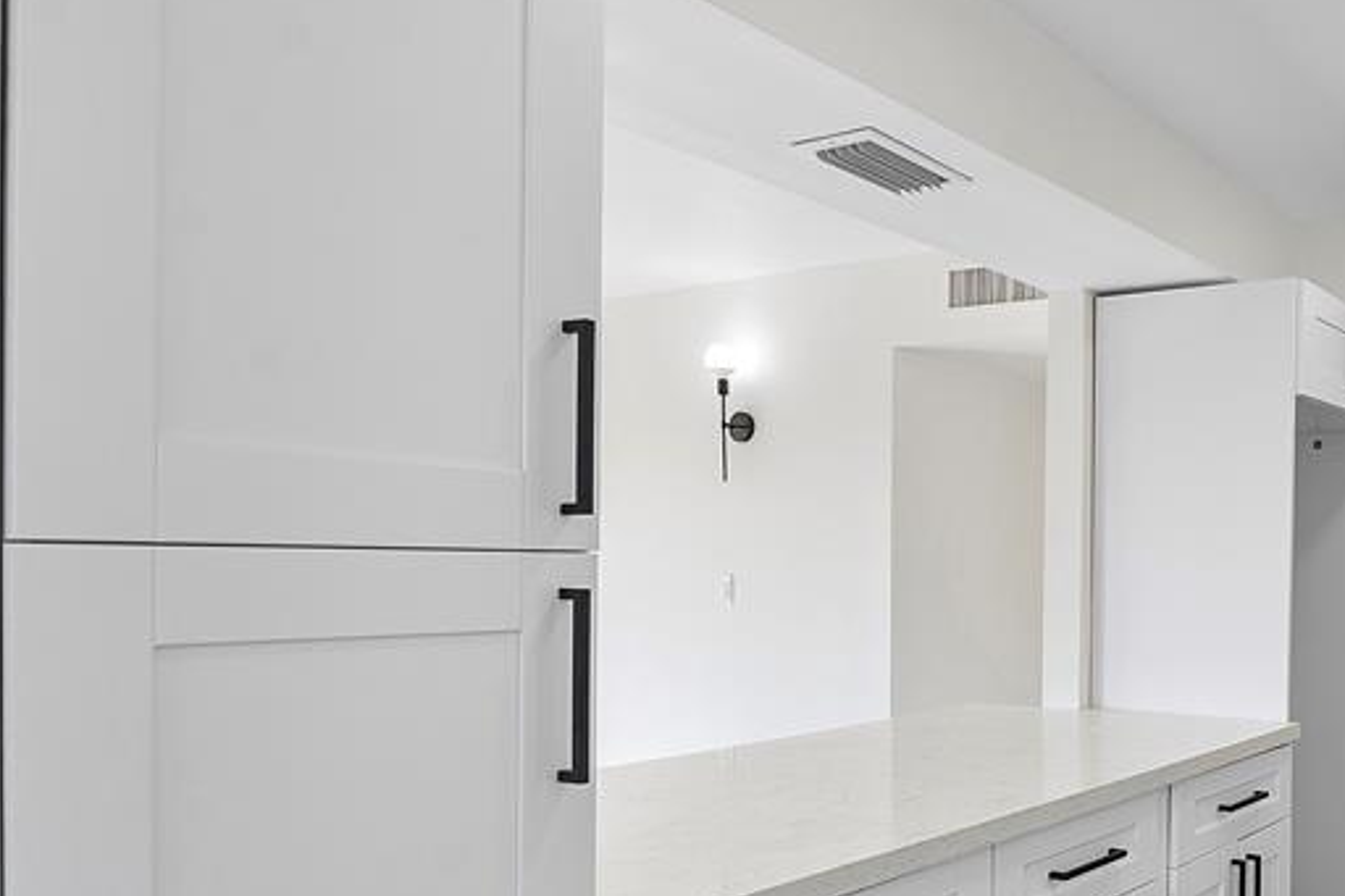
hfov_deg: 52.1
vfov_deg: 43.1
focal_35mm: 30
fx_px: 1120
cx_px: 1279
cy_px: 583
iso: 100
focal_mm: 10
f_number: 11
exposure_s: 1/25
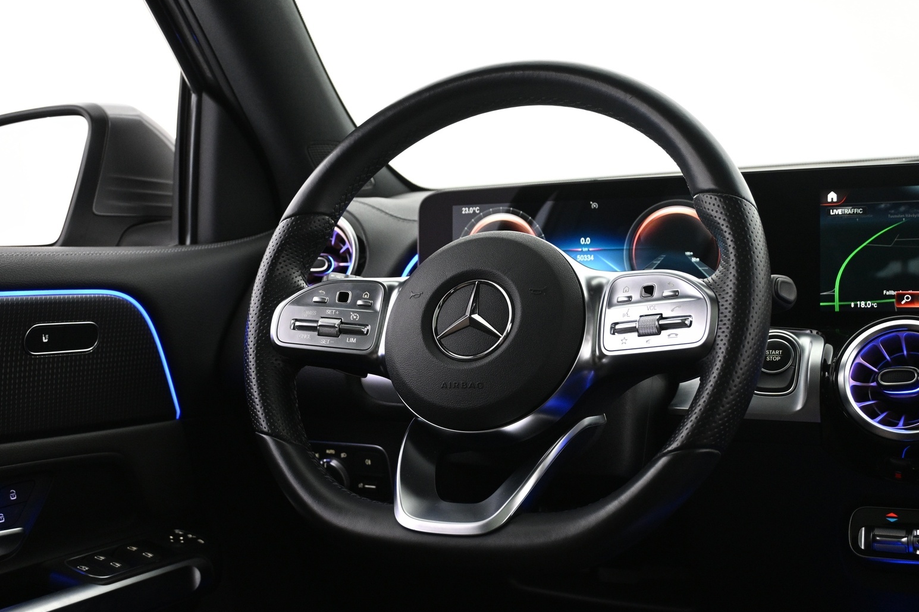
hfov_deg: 45.2
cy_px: 307
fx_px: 1104
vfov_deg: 31.0
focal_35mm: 43
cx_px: 463
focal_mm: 27.5
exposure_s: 1/25
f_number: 4.5
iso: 1600
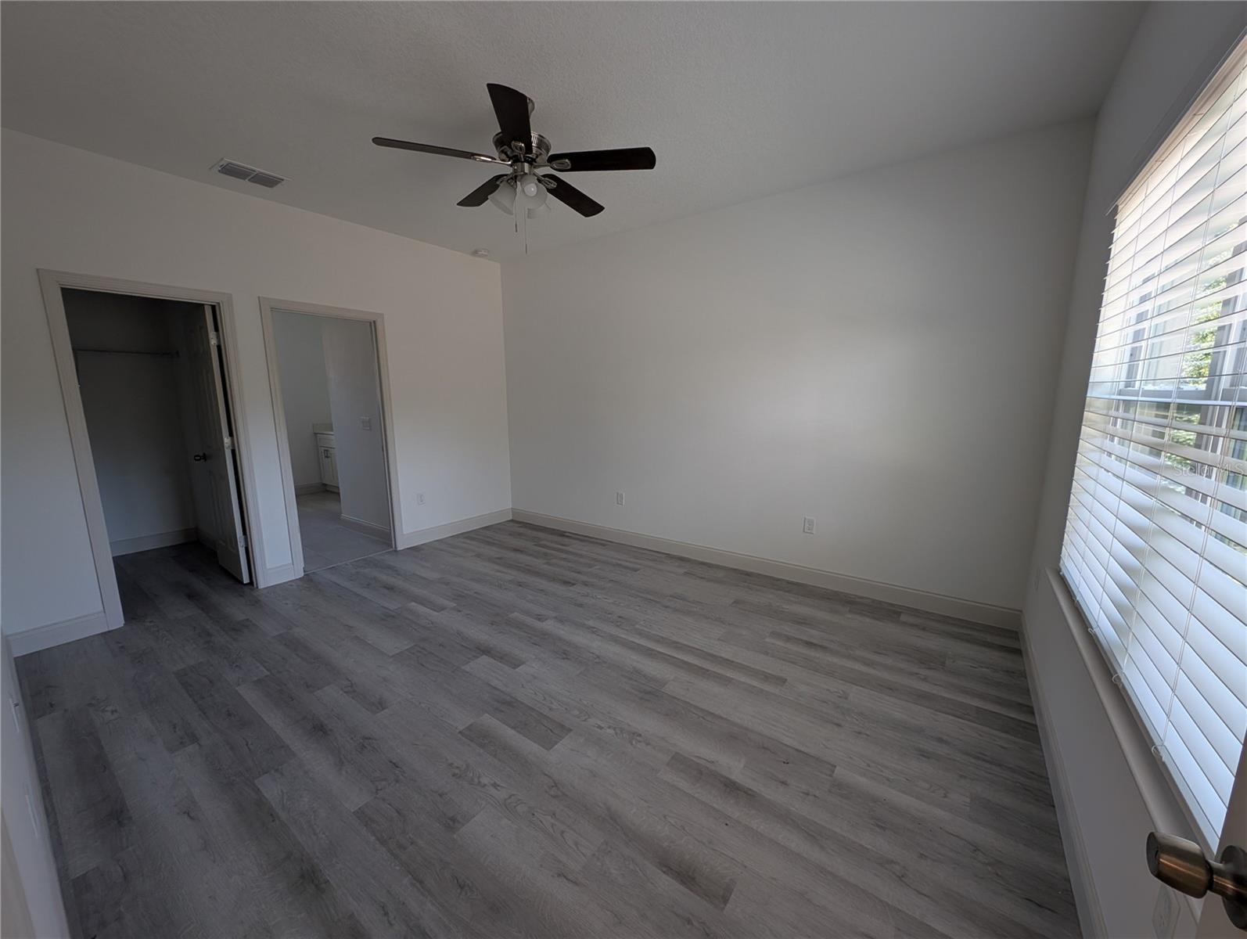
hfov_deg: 110.5
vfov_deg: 94.6
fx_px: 433
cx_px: 624
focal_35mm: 12
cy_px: 470
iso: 45
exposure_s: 1/60
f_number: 1.95
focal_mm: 2.23
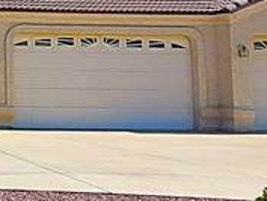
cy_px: 29
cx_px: -228
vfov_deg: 19.4
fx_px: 579
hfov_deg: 19.0
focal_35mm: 75
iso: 40
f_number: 2.2
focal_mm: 1.74
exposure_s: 1/1765
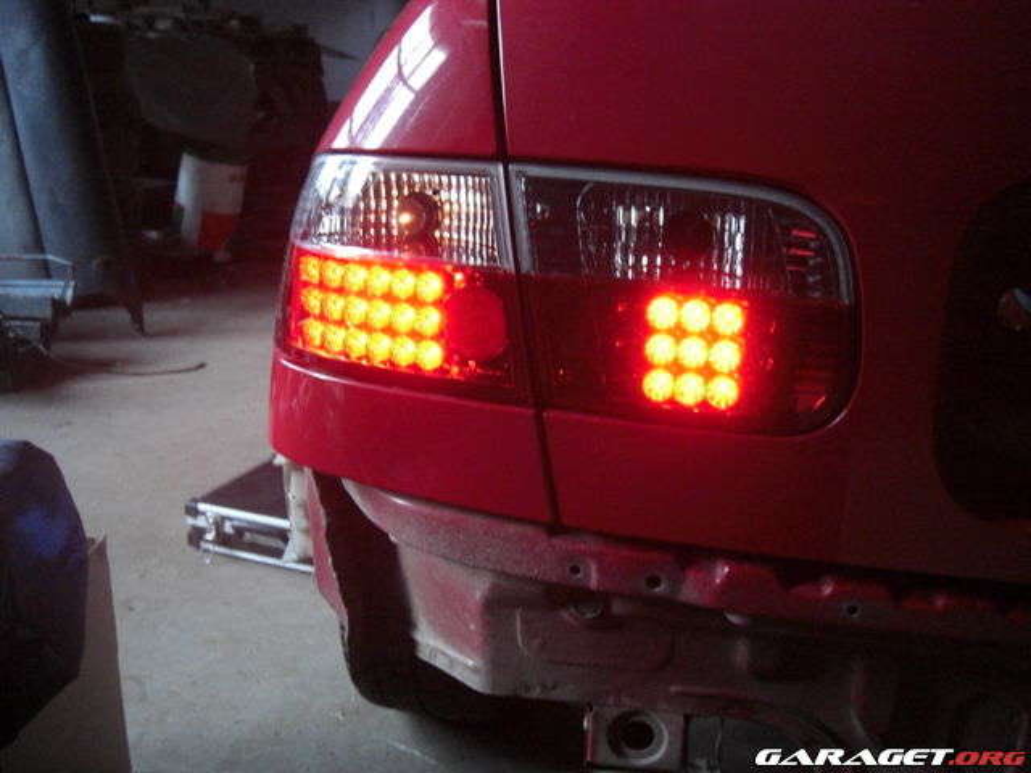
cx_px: 516
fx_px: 1132
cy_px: 386
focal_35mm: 38
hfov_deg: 49.0
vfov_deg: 37.7
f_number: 2.8
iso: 800
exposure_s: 1/50
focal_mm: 7.9
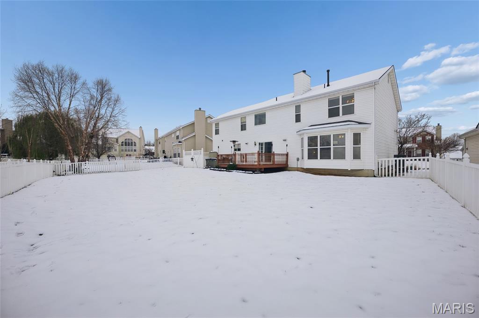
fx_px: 186
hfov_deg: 104.3
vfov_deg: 81.1
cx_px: 240
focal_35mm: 14
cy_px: 159
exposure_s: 1/1600
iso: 400
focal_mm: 14
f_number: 8
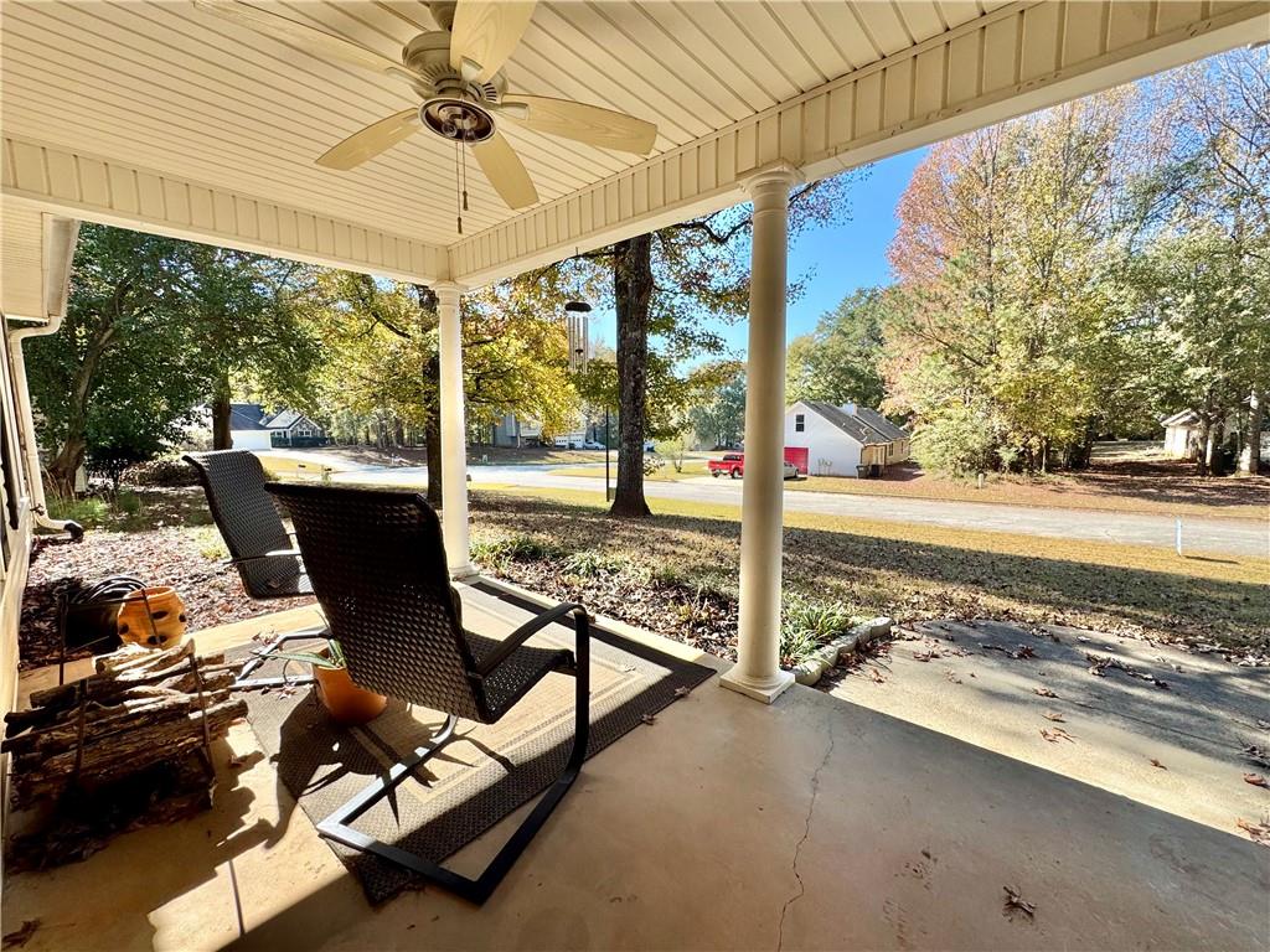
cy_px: 476
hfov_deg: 102.1
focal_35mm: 14
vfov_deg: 85.7
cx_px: 635
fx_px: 514
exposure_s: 1/518
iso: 40
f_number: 2.2
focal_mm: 2.22
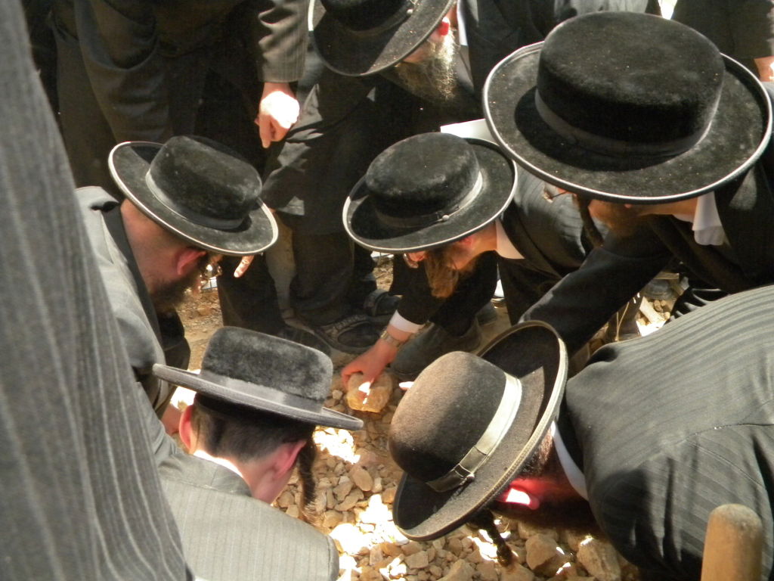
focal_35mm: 36
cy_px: 290
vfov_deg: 39.7
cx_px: 387
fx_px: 805
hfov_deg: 51.4
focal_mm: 6.4
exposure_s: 1/500
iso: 397
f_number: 3.7
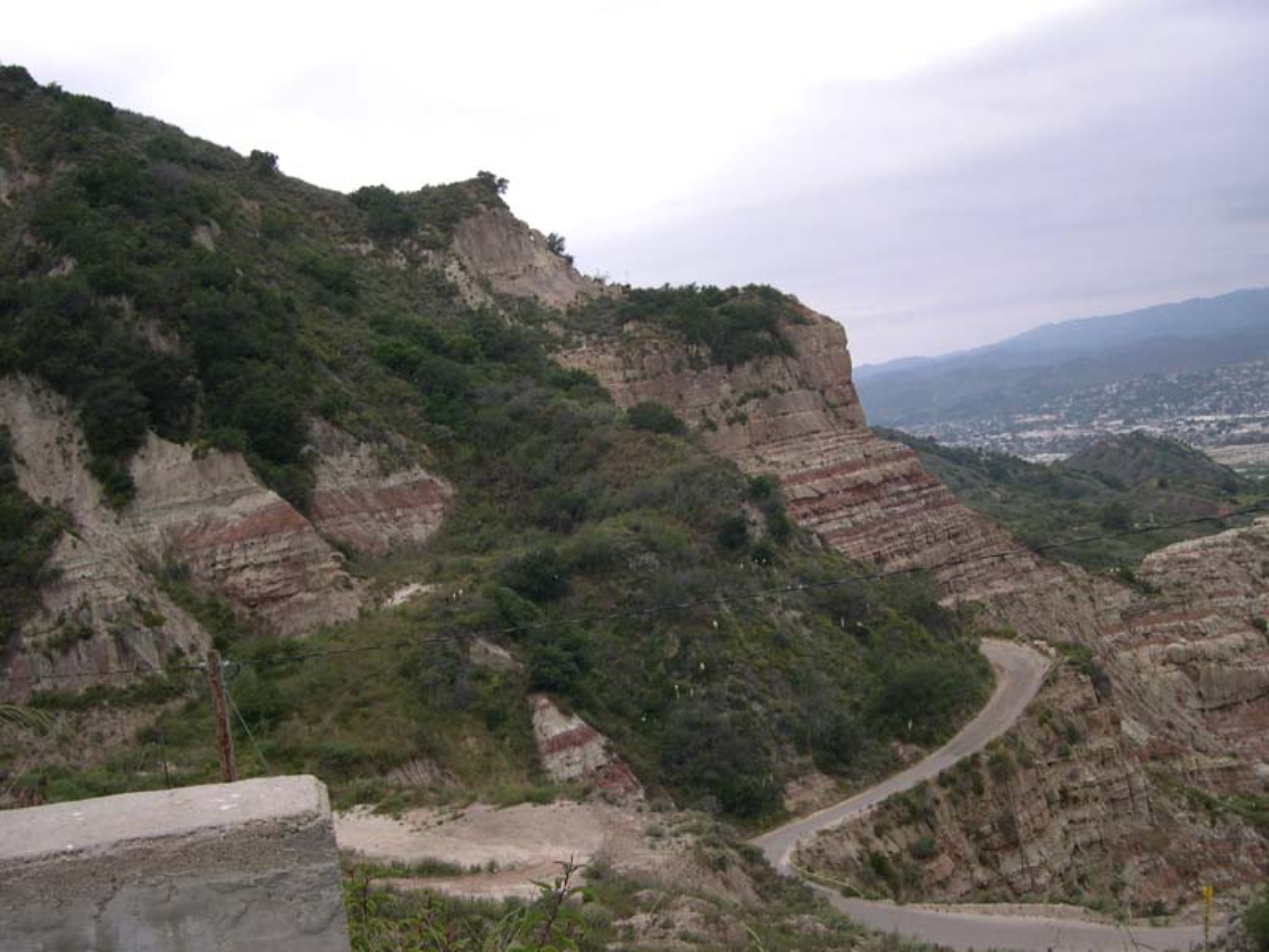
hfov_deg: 49.0
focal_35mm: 38
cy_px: 476
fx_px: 1393
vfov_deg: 37.7
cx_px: 634
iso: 100
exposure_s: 1/623
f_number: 2.8
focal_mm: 8
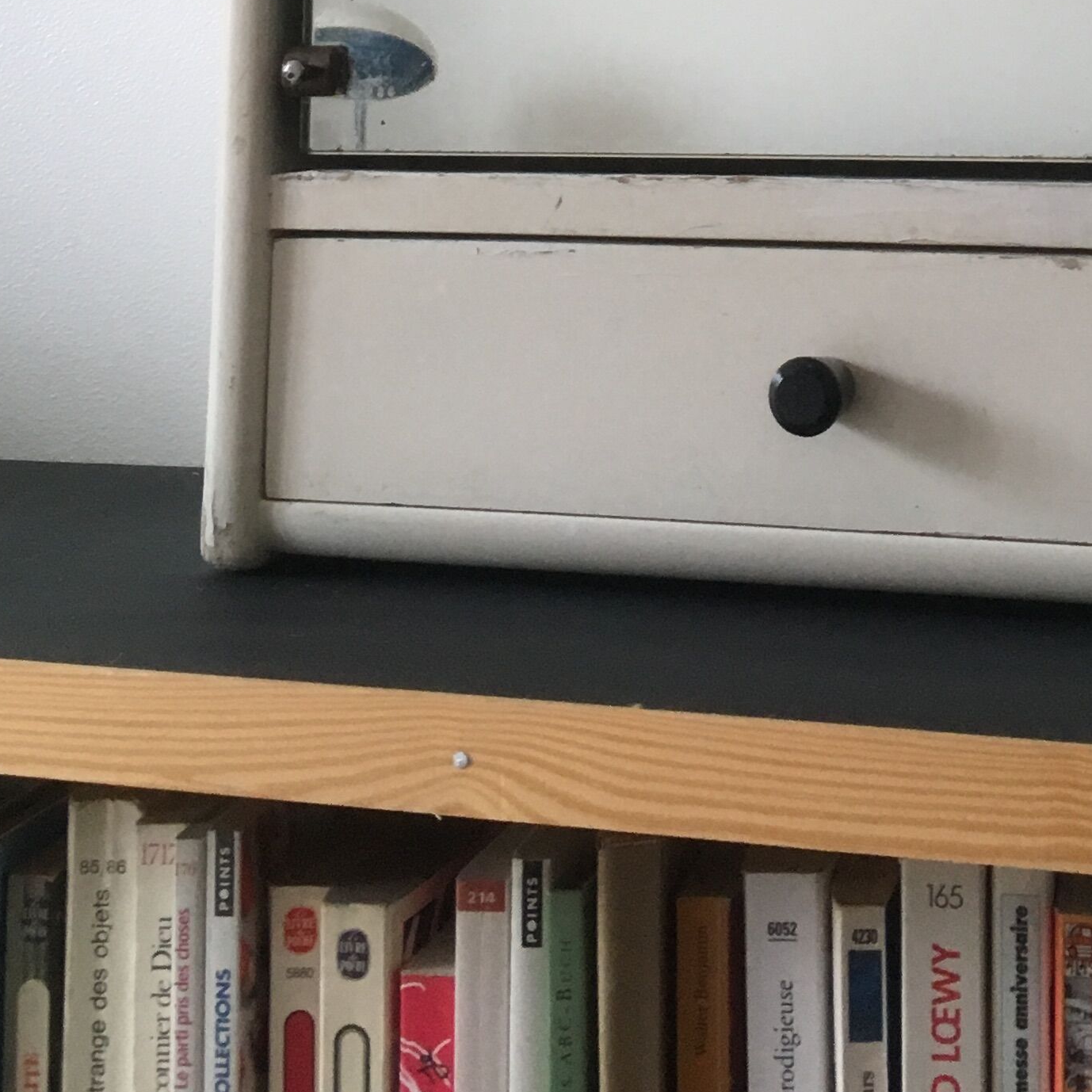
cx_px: 808
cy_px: -494
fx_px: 2677
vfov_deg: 20.2
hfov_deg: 22.9
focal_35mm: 75
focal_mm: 4.15
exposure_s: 1/33
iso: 125
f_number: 2.2
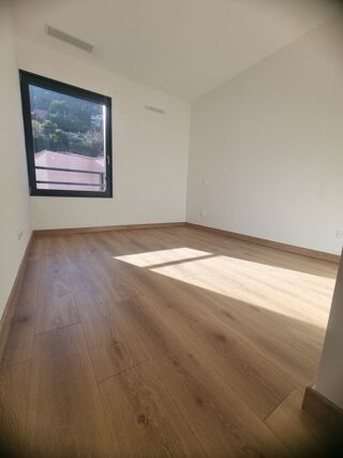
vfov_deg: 106.2
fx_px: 172
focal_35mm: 13
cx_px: 172
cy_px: 229
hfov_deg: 89.9
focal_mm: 2.2
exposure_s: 1/438
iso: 50
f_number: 2.2
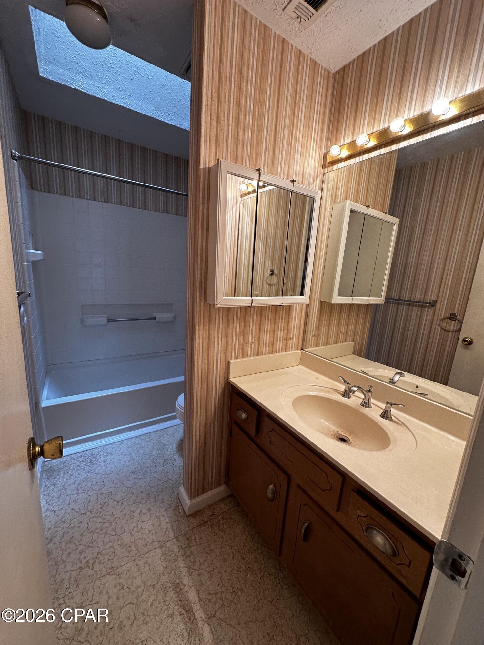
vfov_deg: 102.1
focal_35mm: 14
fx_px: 261
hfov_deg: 85.7
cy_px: 322
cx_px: 242
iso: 125
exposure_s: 1/120
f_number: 2.2
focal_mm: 2.22
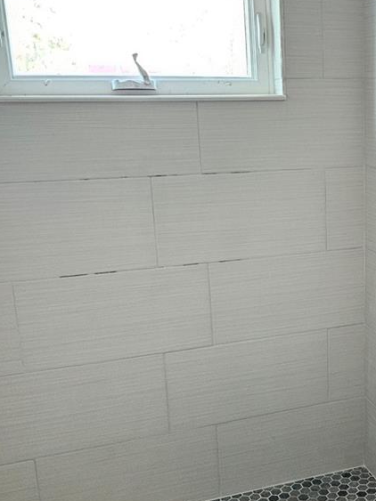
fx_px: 710
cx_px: 356
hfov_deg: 28.3
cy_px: 279
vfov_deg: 38.9
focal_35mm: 49
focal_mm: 6.3
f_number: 1.7
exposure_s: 1/120
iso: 800
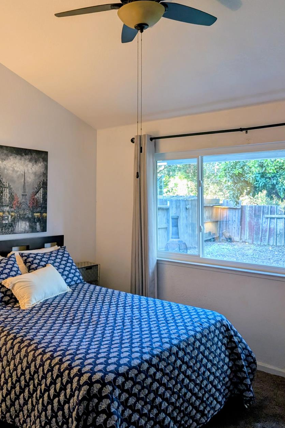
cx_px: 105
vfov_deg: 61.5
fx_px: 356
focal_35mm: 30
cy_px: 174
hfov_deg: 43.2
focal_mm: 6.9
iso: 432
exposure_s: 1/120
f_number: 1.68
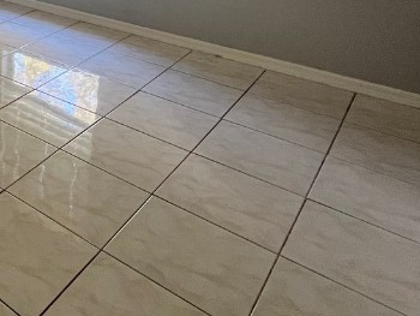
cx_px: -96
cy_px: -44
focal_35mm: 38
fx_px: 461
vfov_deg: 32.5
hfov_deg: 36.4
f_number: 1.8
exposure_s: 1/99
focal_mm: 1.57
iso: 200
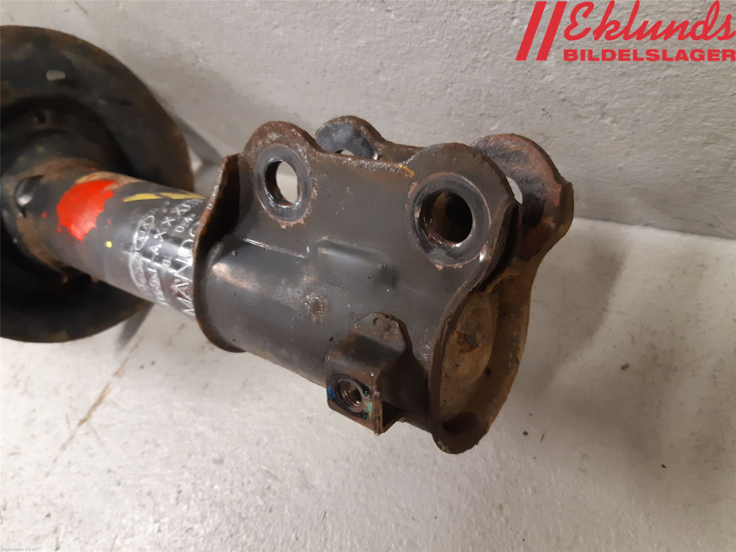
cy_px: 276
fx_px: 553
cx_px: 368
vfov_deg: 53.1
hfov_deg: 67.3
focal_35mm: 26
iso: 250
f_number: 1.7
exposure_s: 1/33
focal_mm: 3.93
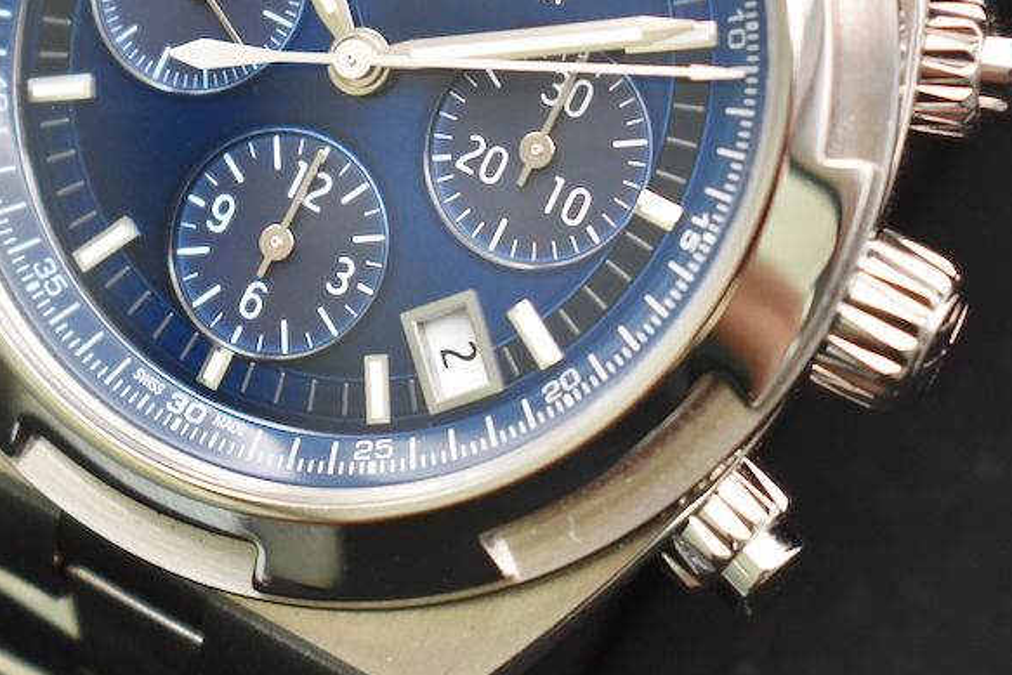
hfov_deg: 13.0
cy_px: 87
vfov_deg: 8.7
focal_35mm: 158
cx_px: 385
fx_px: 4442
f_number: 5.3
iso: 800
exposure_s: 1/125
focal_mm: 48
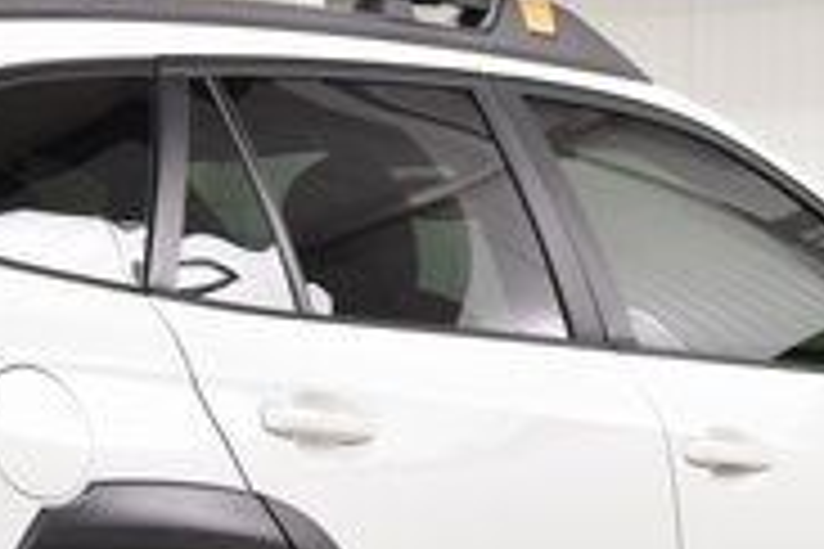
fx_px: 4806
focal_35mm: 210
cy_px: 475
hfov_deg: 9.7
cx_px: 41
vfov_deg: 6.5
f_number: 8
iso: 1600
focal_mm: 40
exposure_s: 1/60
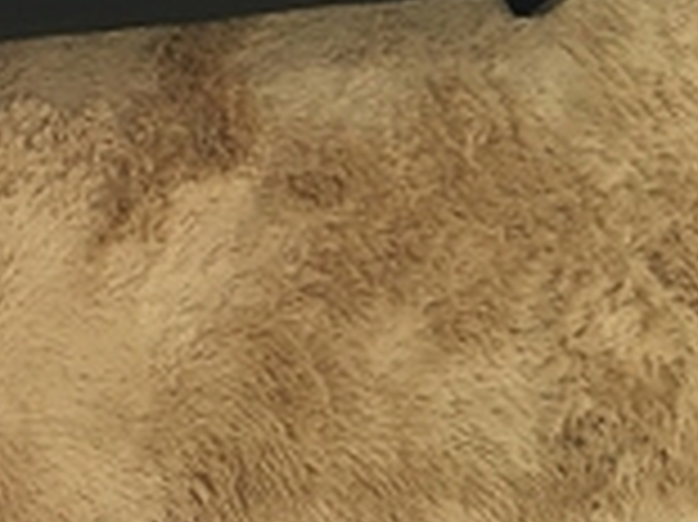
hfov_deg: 19.3
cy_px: -238
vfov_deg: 15.3
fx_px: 1813
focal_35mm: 90
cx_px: -320
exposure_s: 1/33
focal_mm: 4.15
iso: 40
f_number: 2.2
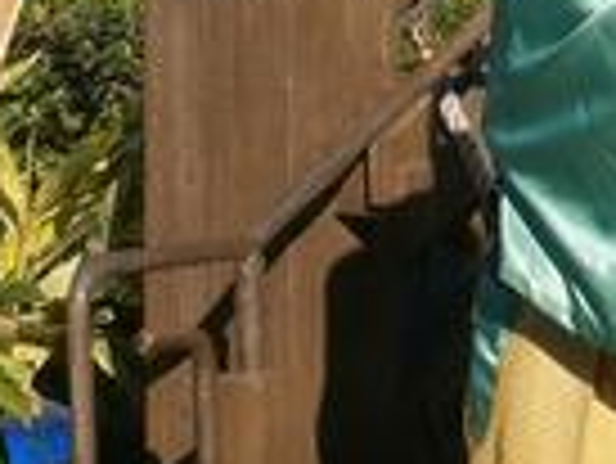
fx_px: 5664
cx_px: 495
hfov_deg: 6.2
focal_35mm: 318
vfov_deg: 4.7
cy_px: -160
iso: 80
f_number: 4.9
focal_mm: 15.4
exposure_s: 1/500
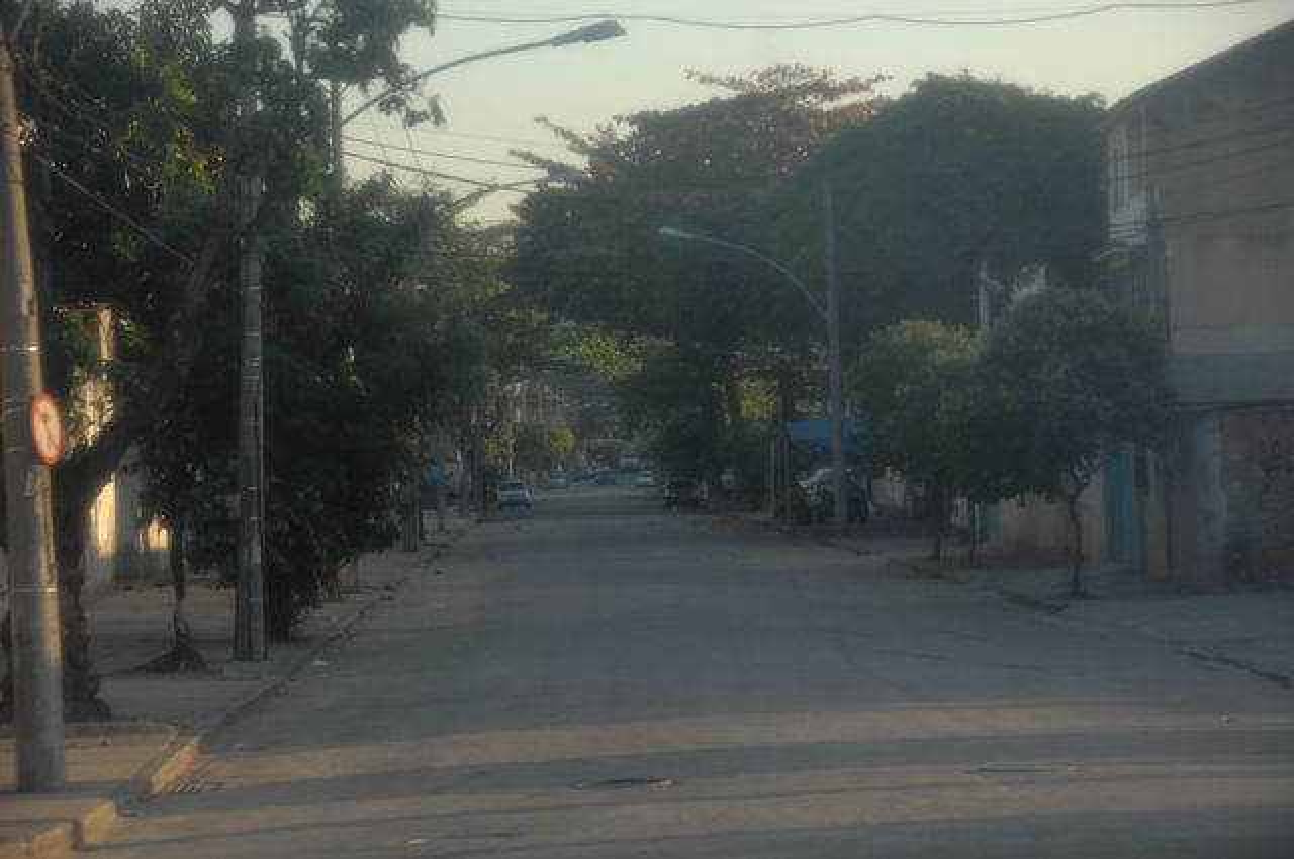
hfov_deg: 16.7
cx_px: 647
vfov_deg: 11.1
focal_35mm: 123
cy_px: 430
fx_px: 4416
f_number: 5
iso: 500
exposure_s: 1/400
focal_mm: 82
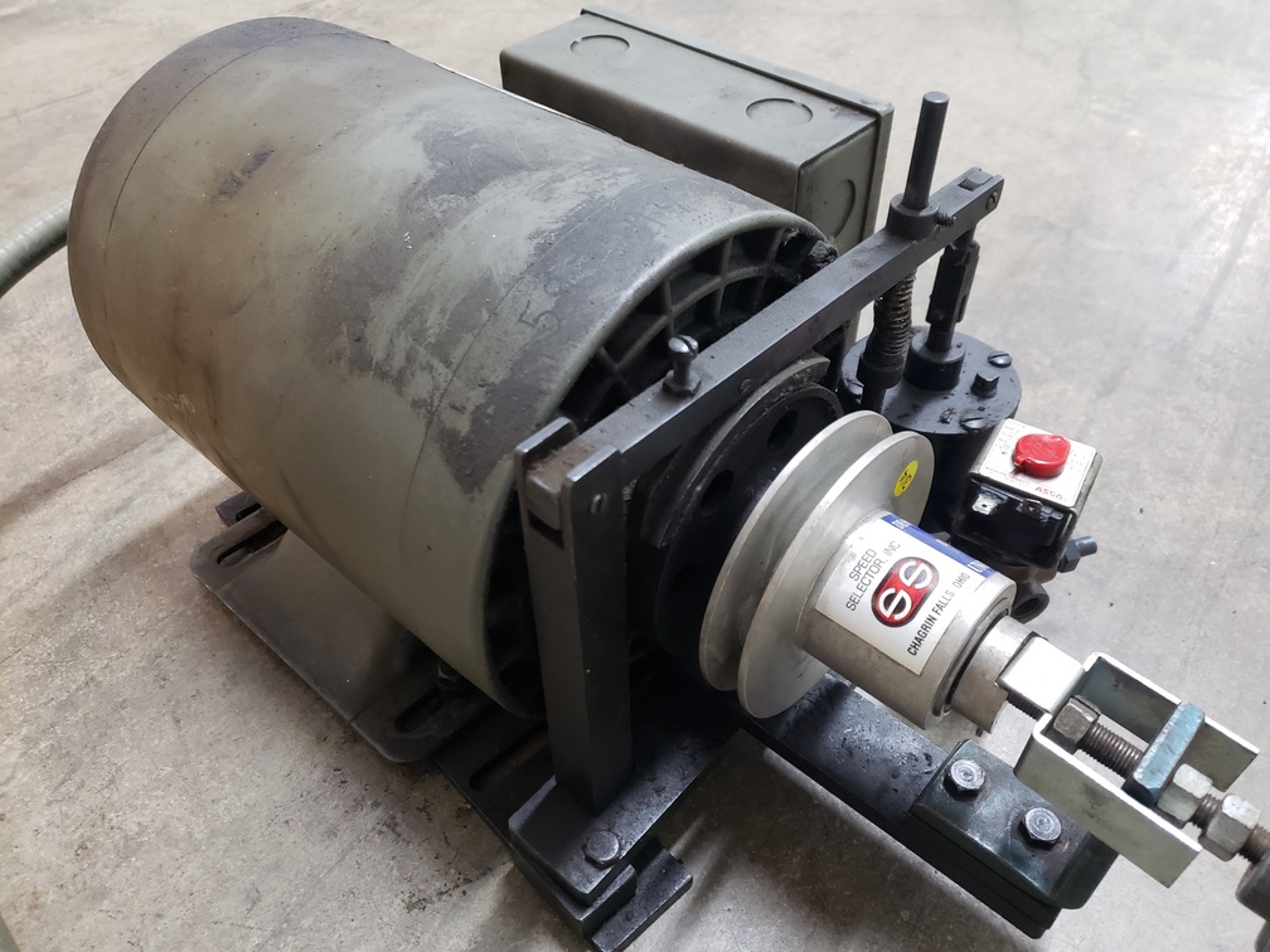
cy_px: 476
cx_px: 635
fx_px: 954
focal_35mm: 26
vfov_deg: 53.1
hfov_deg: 67.3
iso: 250
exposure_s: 1/17
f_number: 1.5
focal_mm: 4.3
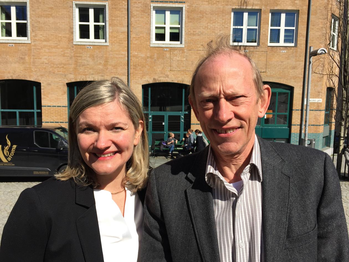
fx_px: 292
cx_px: 174
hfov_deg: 61.7
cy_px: 131
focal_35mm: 29
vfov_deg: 48.2
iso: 32
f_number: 2.2
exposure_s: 1/2198
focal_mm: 4.15
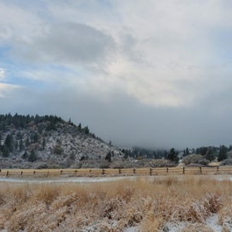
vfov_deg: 51.1
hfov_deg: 50.1
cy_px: 125
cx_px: 158
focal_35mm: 32
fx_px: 243
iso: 25
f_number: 1.8
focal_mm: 5.23
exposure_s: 1/187
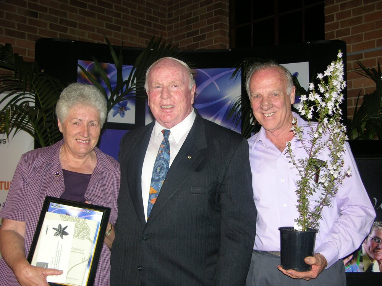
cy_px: 143
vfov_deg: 31.5
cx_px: 191
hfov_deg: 41.2
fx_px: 508
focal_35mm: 46
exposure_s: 1/60.1
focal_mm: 11.6
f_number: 3
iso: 100
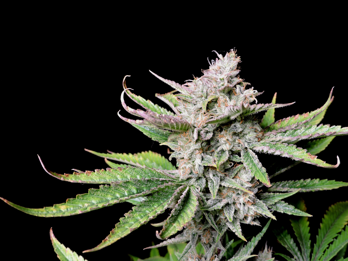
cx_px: 174
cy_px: 130
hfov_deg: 46.8
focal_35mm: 40
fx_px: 402
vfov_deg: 36.0
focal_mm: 7.1
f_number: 3.3
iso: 100
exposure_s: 1/30
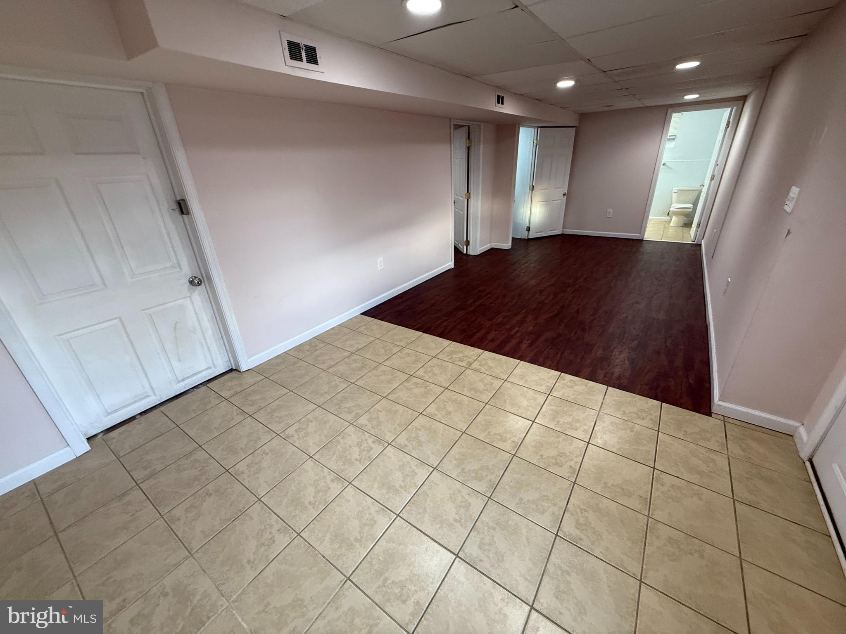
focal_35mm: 14
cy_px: 317
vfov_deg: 85.7
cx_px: 423
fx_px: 342
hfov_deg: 102.1
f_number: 2.2
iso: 400
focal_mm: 2.22
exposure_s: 1/60
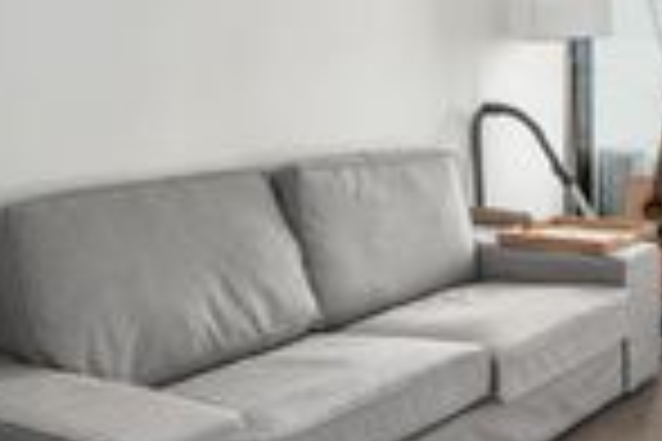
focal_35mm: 51
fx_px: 938
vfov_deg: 25.7
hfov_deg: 33.6
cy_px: 47
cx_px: 739
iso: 400
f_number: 8
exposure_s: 1/2.5
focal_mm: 16
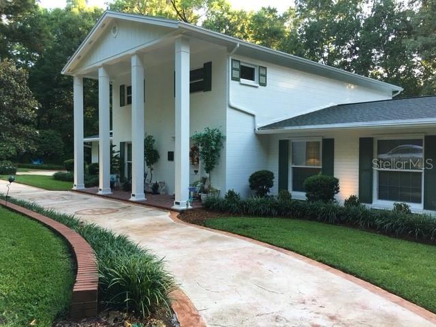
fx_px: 365
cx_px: 218
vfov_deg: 48.2
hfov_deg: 61.7
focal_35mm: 29
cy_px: 164
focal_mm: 4.15
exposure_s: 1/40
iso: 25
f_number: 2.2
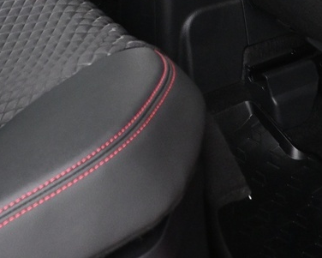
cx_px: -43
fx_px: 925
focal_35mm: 97
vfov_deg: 14.3
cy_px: -180
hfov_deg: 18.9
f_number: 3.5
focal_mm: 16
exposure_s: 1/8
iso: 1600
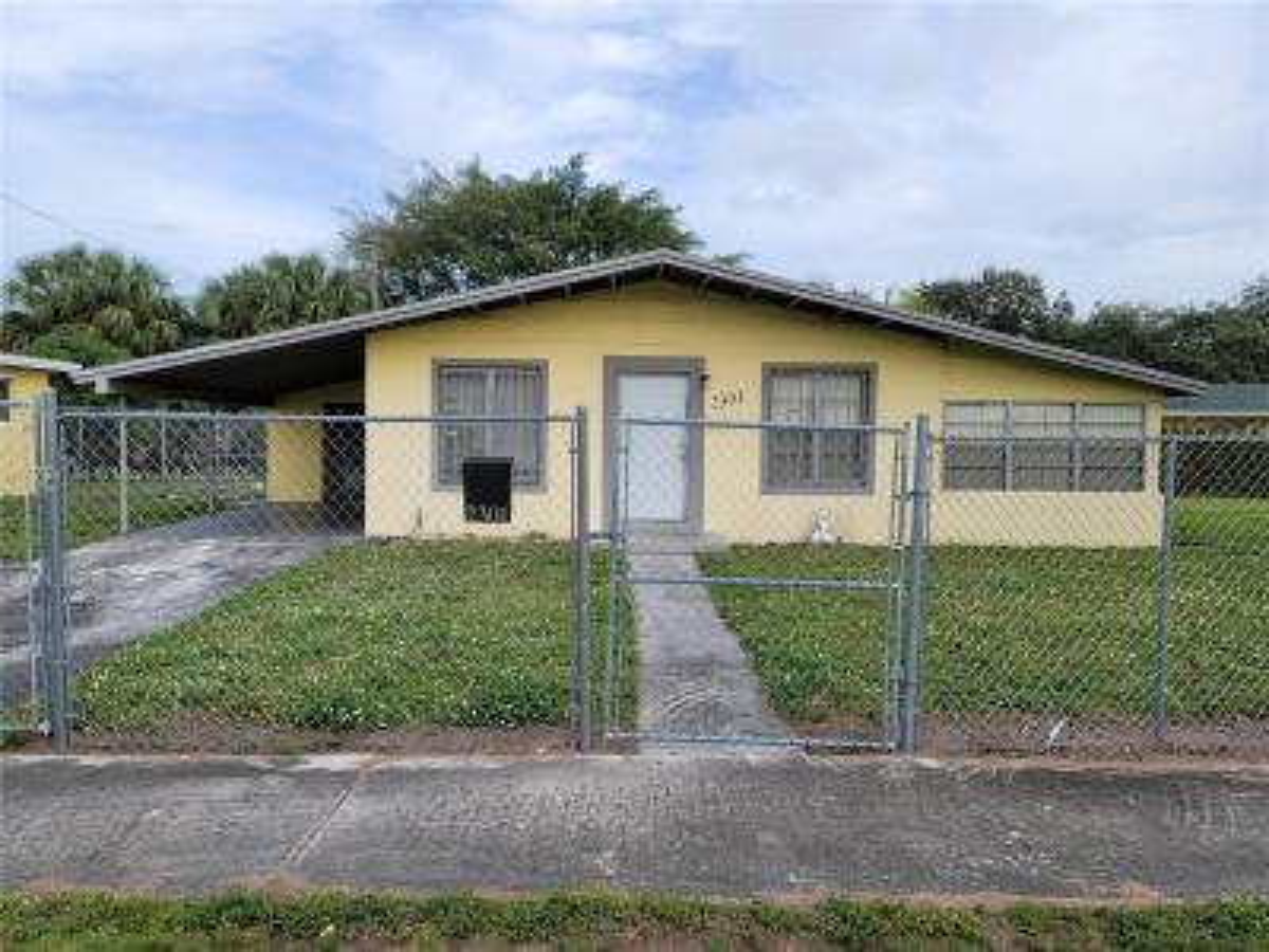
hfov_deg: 69.4
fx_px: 916
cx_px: 634
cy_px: 476
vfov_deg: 54.9
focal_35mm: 25
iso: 20
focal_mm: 7
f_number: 1.8
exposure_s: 1/420
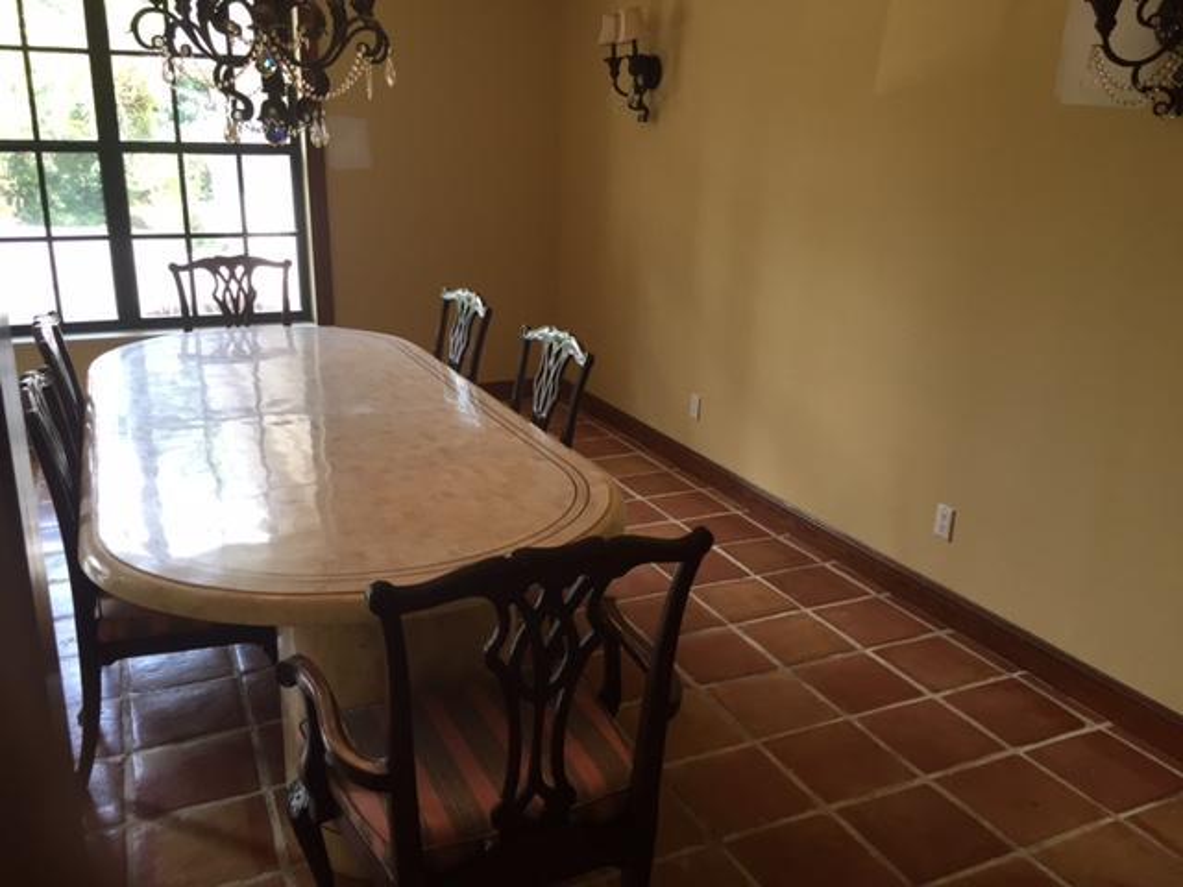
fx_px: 991
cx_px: 592
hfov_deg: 61.7
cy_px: 444
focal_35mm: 29
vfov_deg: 48.2
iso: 40
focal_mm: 4.15
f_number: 2.2
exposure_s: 1/30
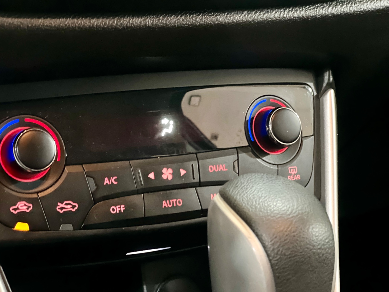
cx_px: 167
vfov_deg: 16.6
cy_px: 151
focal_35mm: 89
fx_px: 1000
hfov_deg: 22.0
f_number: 2.8
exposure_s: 1/15
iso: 1600
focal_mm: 9
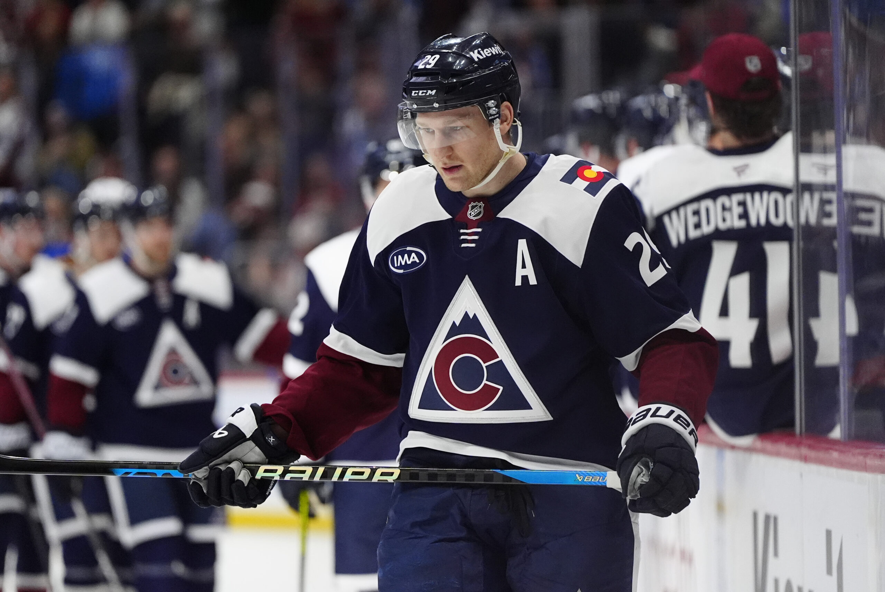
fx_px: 7382
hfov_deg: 6.9
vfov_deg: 4.6
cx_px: 442
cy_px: 296
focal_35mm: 300
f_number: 2.8
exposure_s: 1/4000
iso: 4000
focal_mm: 200
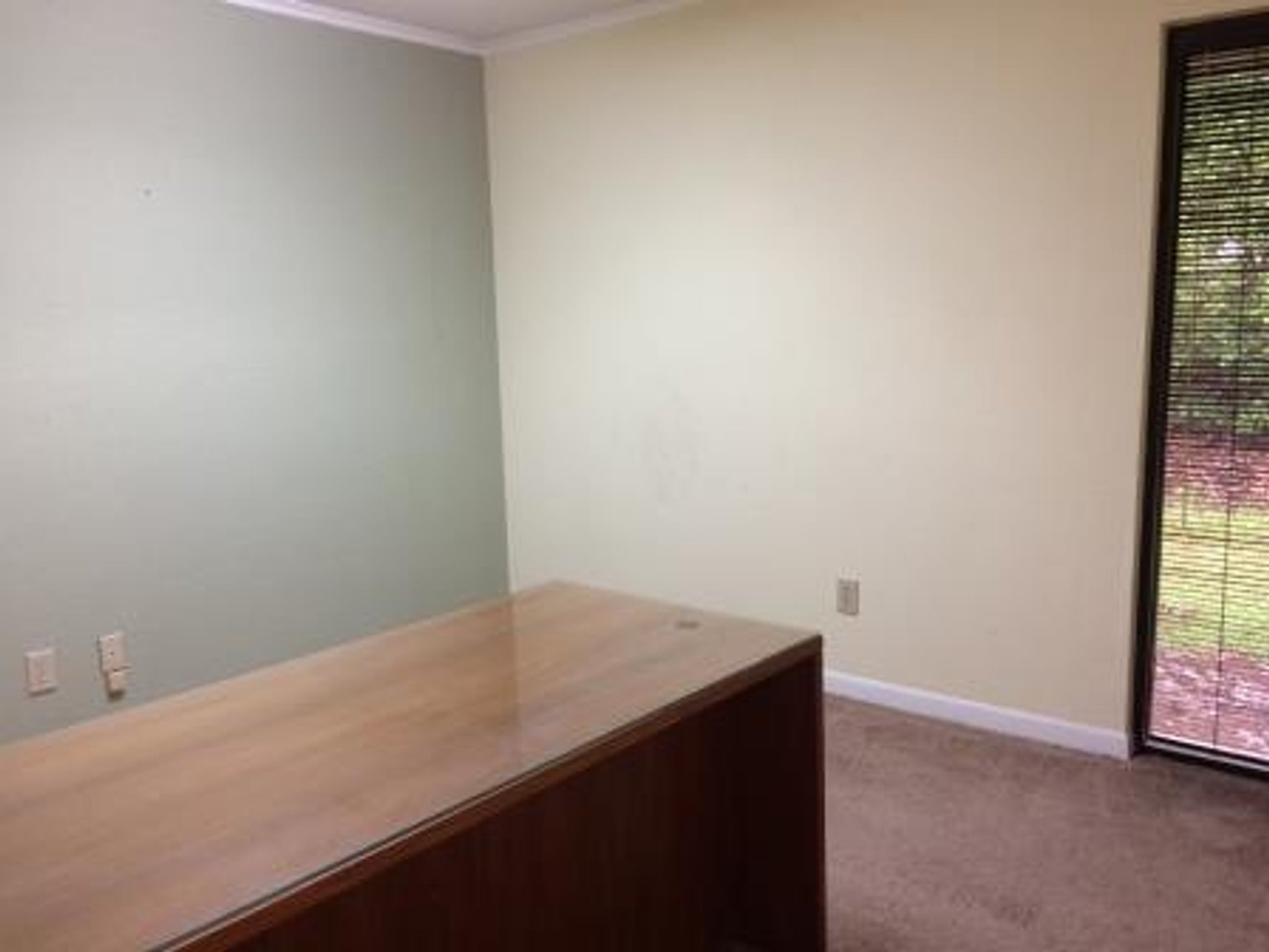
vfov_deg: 48.2
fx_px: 1063
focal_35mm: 29
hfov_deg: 61.7
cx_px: 634
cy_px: 476
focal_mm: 4.15
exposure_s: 1/30
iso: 100
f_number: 2.2
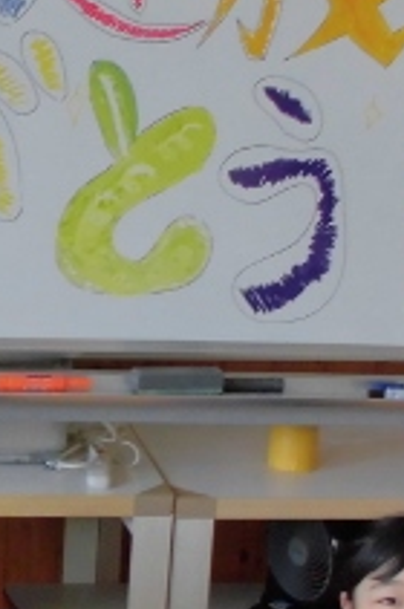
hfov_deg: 16.7
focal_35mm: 77
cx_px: -118
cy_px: 369
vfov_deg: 26.3
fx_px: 1300
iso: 200
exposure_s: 1/60
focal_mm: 4.6
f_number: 3.5
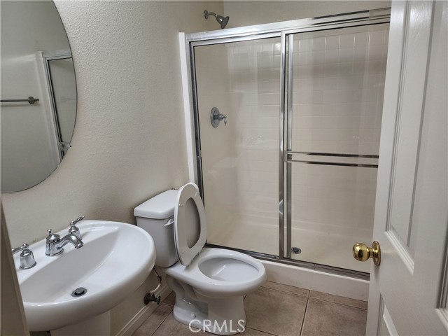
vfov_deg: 58.9
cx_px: 224
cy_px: 168
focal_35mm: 23
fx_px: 298
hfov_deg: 73.9
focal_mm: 6.4
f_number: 1.8
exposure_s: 1/120
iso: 160
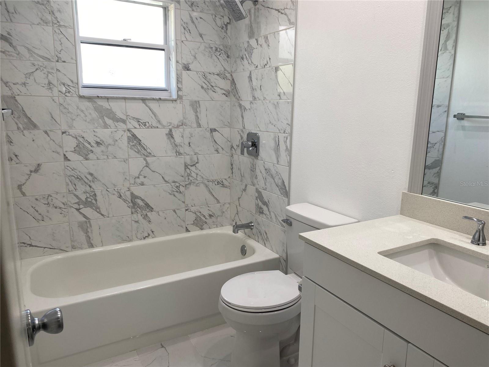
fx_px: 367
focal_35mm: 26
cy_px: 184
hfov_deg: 67.3
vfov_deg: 53.1
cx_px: 244
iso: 32
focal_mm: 4.25
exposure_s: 1/132
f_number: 1.8
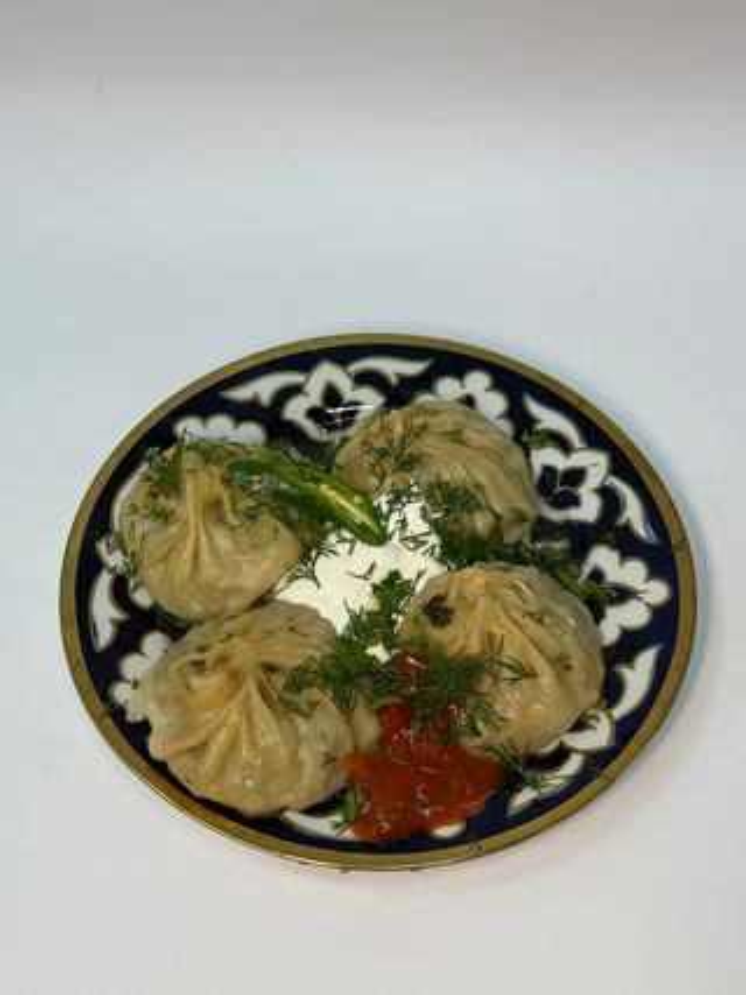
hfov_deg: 30.3
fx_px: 1380
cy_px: 498
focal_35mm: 48
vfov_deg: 39.7
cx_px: 373
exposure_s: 1/120
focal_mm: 6.76
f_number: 1.78
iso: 64
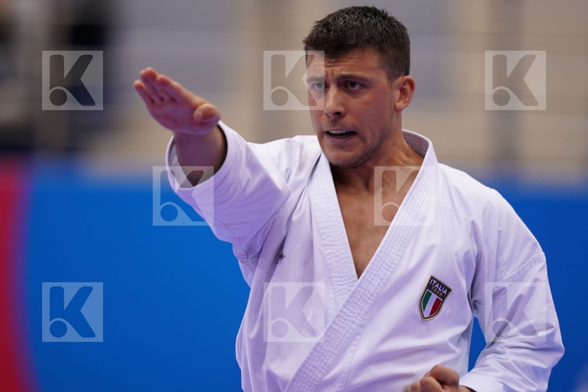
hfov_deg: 3.4
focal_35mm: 600
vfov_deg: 2.3
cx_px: 294
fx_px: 9799
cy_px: 196
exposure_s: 1/500
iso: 640
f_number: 2.8
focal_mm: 400
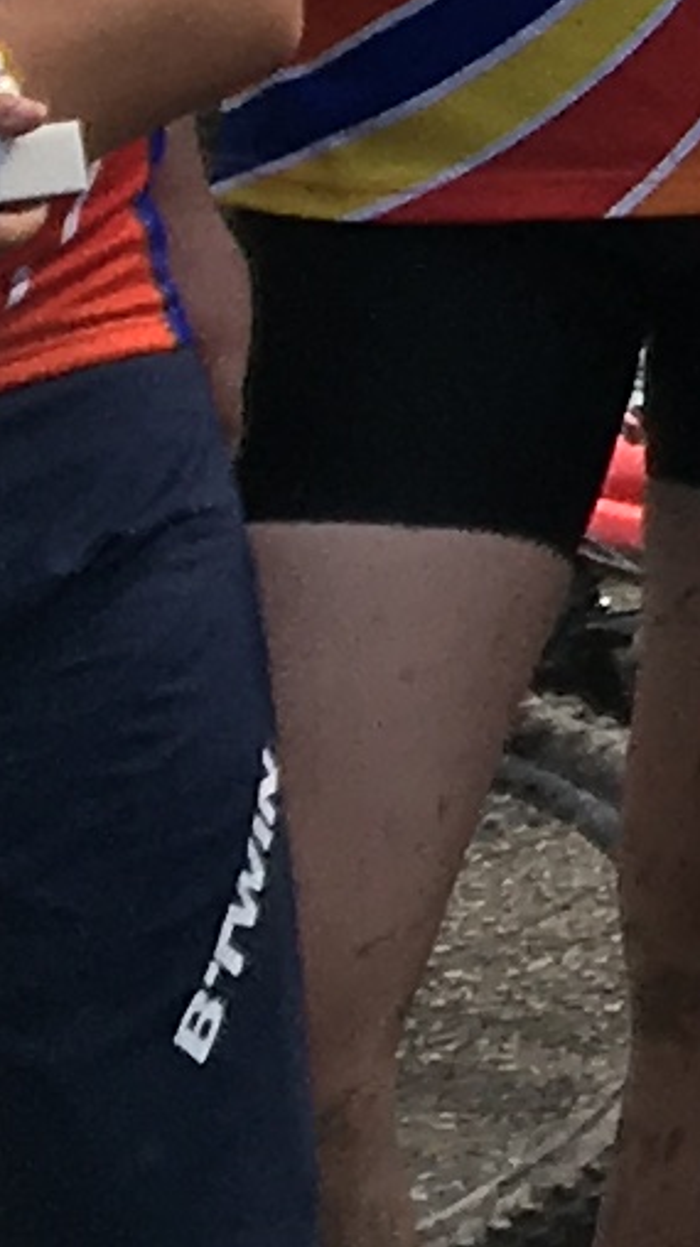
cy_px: -616
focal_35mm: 251
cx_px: 3768
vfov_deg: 8.4
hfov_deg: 4.1
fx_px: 8299
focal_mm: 4.15
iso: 25
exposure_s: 1/974
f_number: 2.2
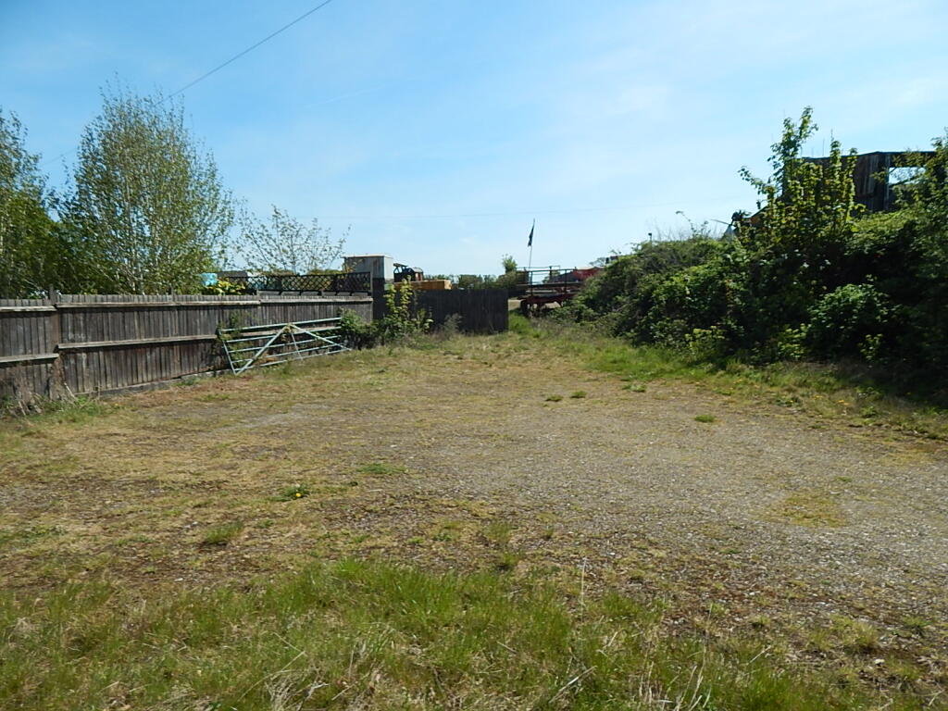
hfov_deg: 76.4
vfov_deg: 61.1
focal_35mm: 22
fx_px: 602
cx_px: 474
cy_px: 356
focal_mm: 4
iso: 125
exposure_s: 1/500
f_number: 6
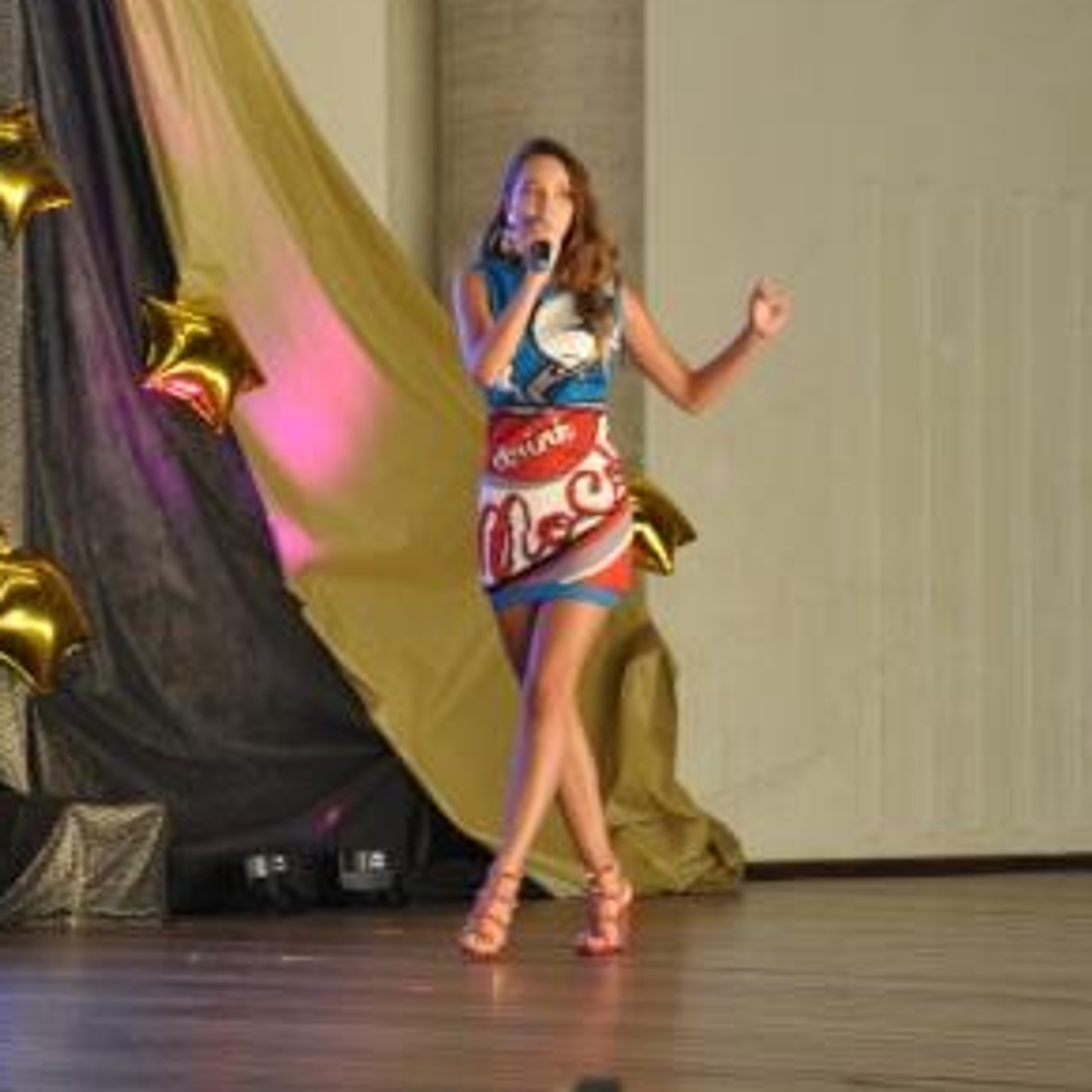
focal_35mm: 177
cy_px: 535
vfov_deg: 9.9
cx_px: 493
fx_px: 6317
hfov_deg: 9.9
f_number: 5.6
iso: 800
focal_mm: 90
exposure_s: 1/40
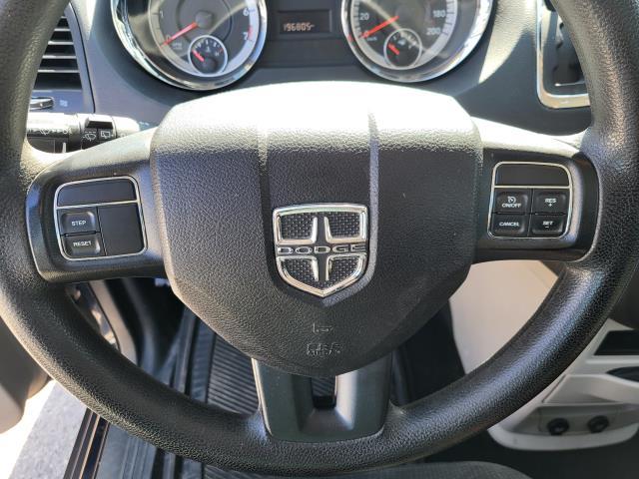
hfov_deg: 67.3
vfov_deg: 53.1
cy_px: 240
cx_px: 320
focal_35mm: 26
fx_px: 480
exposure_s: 1/120
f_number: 1.8
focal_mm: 5.4
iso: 50
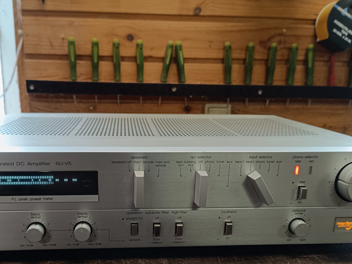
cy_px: 179
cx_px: 162
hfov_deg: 50.1
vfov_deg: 38.2
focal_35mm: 37
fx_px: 376
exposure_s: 1/50.1
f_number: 1.88
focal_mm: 5.59
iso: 579
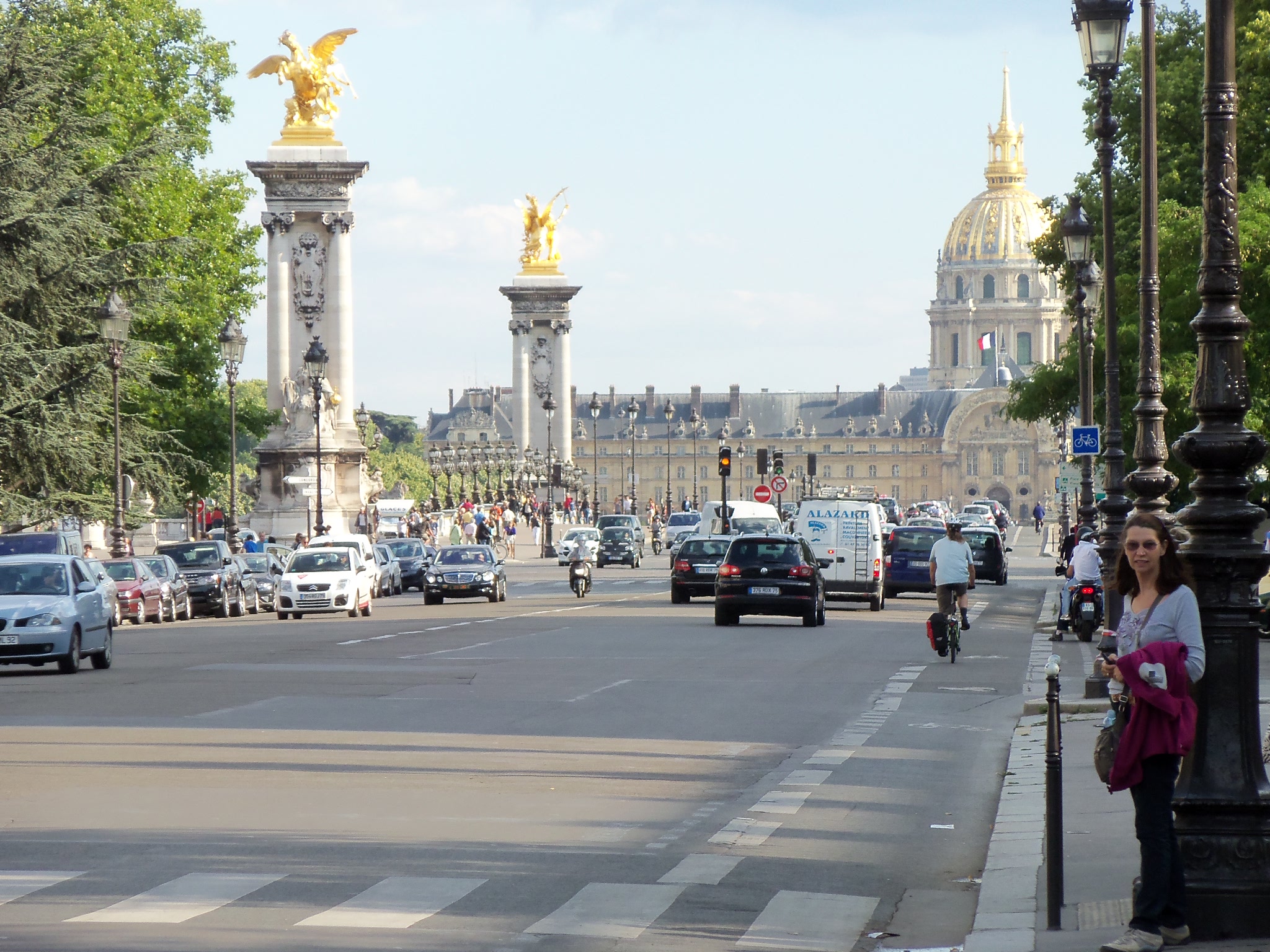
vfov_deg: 8.7
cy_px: 476
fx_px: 6237
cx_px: 635
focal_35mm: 170
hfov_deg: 11.6
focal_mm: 30.5
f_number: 5.1
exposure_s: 1/200
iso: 80
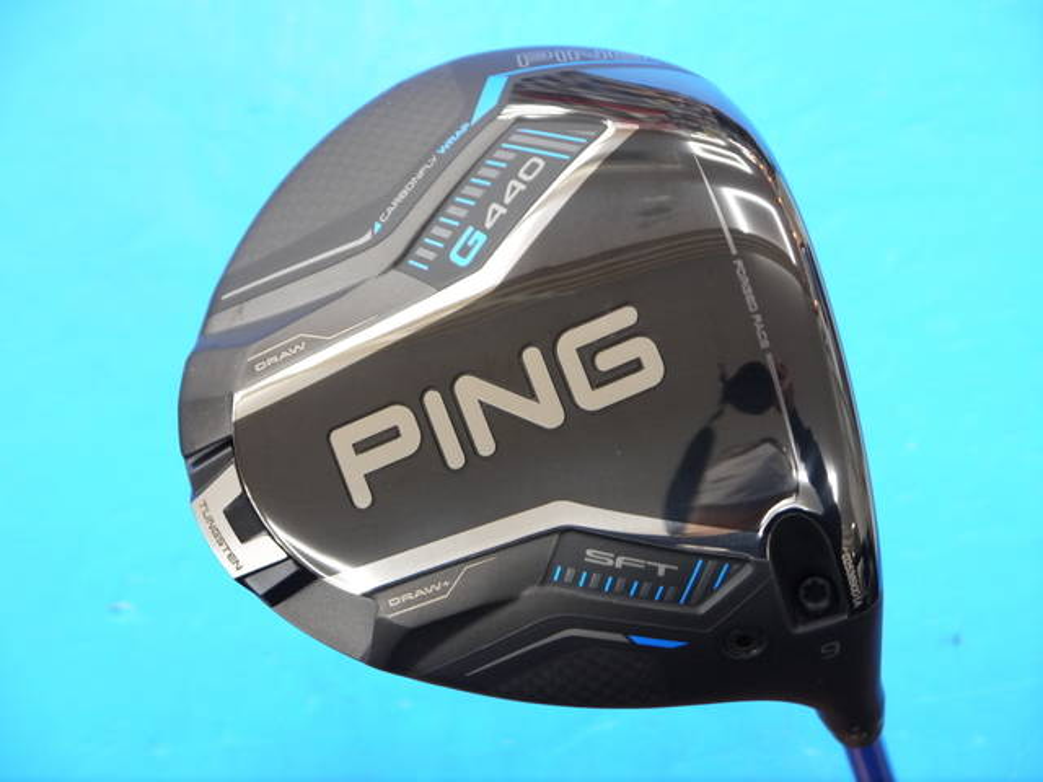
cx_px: 522
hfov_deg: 23.3
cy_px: 391
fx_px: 2531
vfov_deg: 17.6
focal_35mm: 84
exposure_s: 1/50
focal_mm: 42
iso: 800
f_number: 5.6
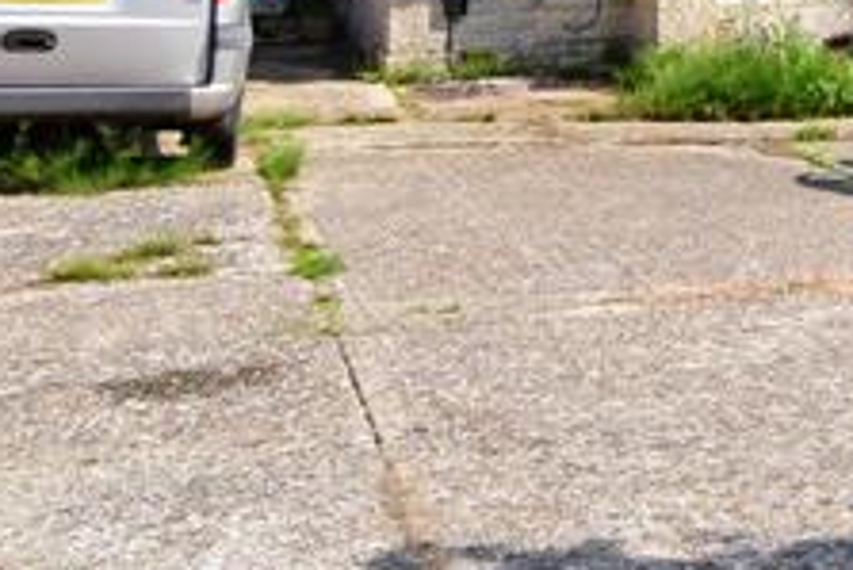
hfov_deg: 24.3
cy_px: -157
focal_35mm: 69
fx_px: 1636
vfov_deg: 18.5
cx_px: 1201
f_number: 13
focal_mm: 10
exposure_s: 1/640
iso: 640
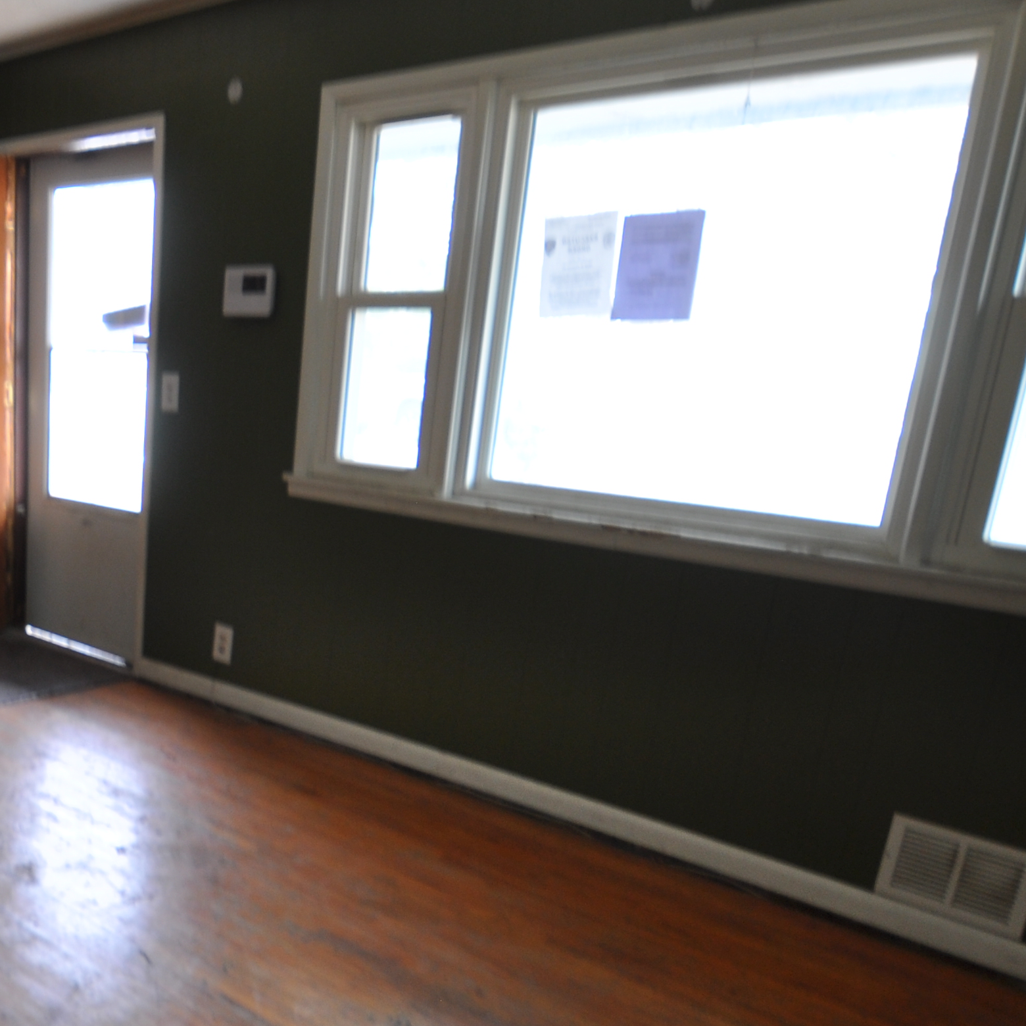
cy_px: 725
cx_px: -20
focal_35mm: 35
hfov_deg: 40.7
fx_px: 1174
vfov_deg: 46.1
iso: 200
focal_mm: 10
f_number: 3.5
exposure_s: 1/13
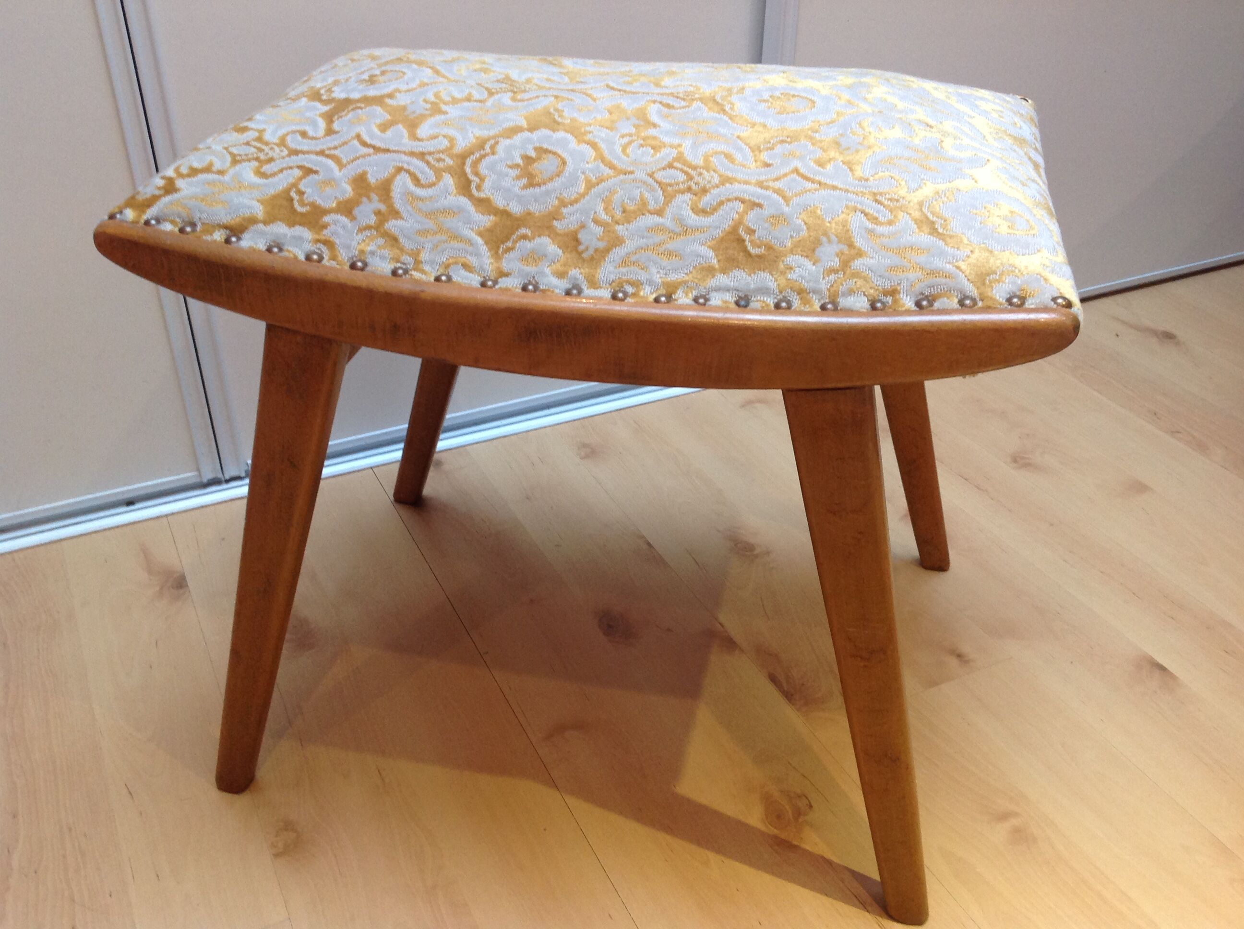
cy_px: 464
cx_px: 622
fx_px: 1256
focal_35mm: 35
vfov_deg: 40.6
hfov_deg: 52.7
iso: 100
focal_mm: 4.28
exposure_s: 1/15
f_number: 2.4
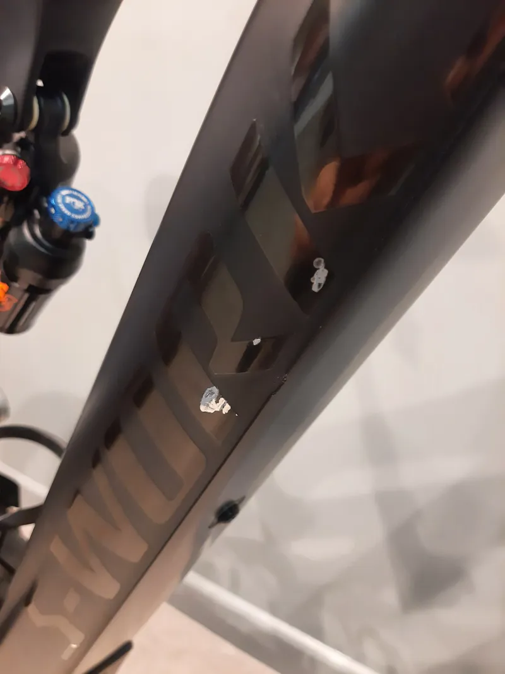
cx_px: 252
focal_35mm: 26
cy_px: 337
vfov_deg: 67.3
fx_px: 506
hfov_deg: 53.0
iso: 250
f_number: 1.7
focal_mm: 3.93
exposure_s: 1/50
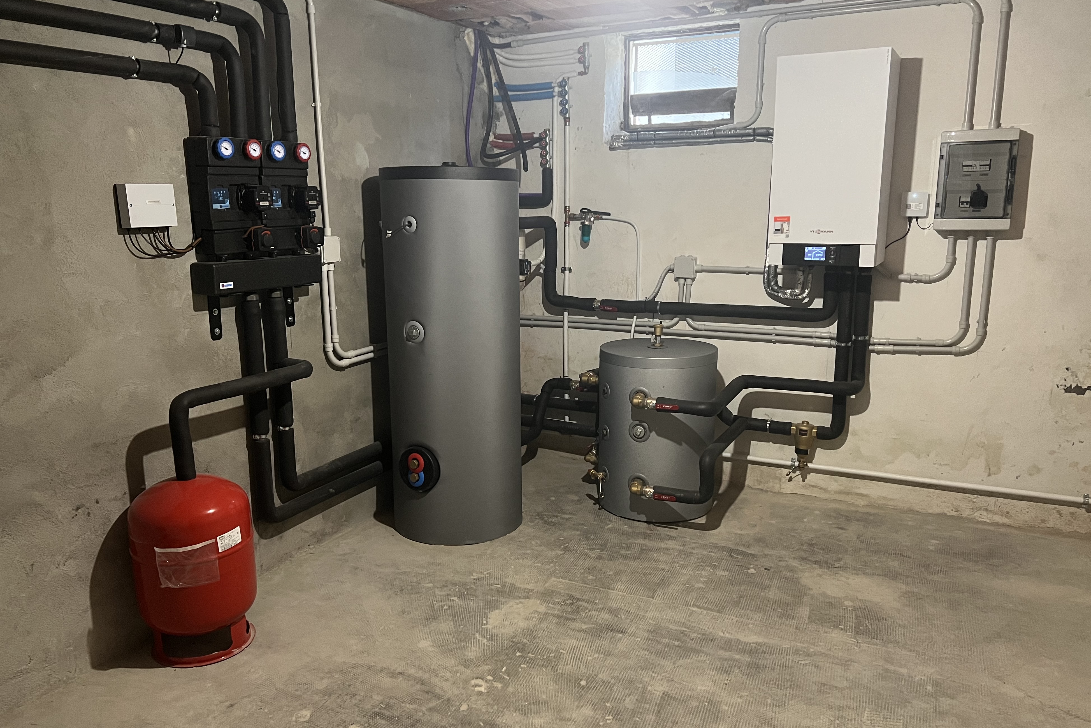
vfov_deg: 46.4
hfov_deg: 65.5
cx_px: 538
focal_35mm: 28
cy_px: 384
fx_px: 848
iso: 400
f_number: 1.5
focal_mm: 5.7
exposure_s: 1/33
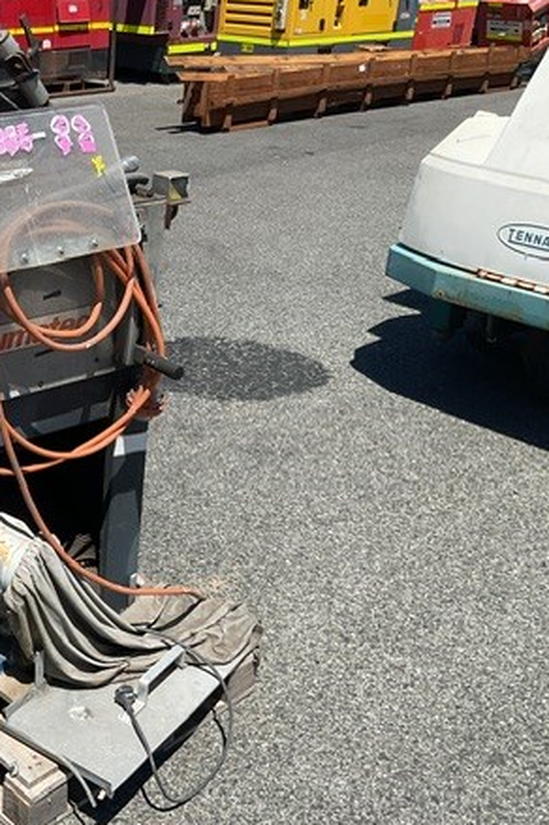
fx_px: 1008
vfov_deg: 44.5
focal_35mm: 44
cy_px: 412
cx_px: -36
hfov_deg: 28.1
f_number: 1.8
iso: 16
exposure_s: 1/2141
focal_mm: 3
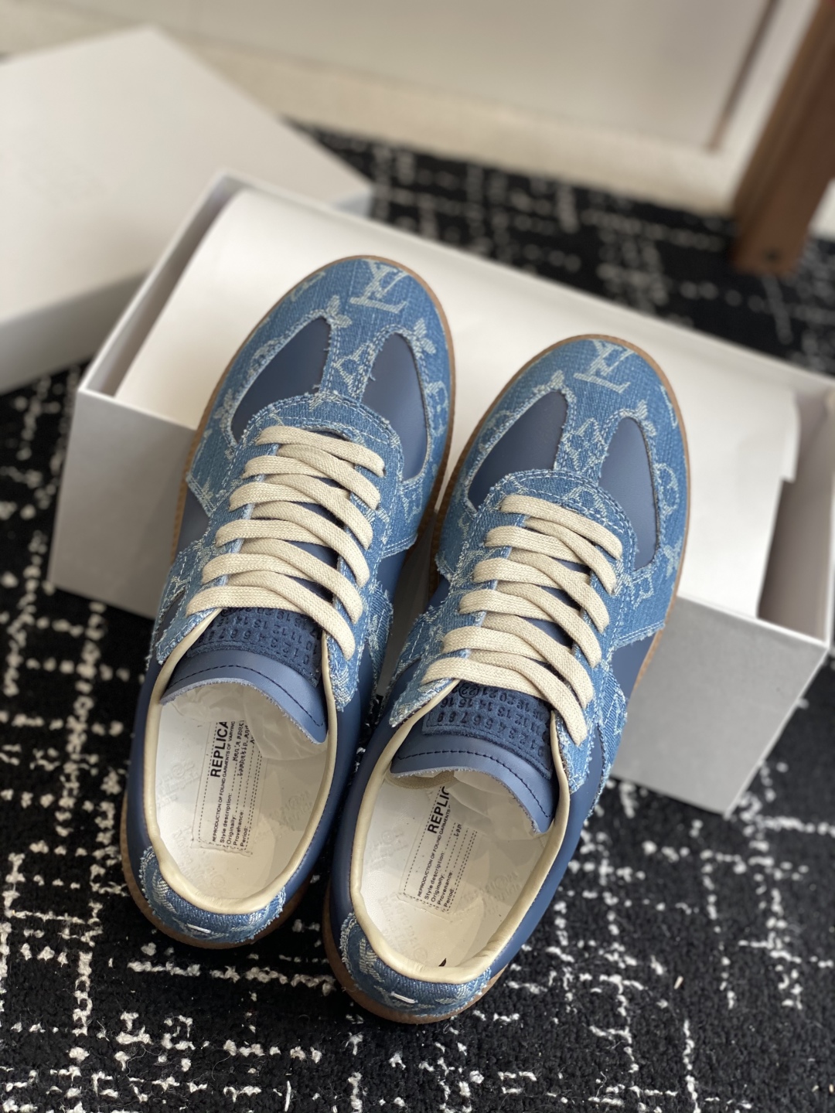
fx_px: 1672
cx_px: 418
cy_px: 556
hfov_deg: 28.0
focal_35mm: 52
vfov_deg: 36.8
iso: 32
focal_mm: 6
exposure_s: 1/122
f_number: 2
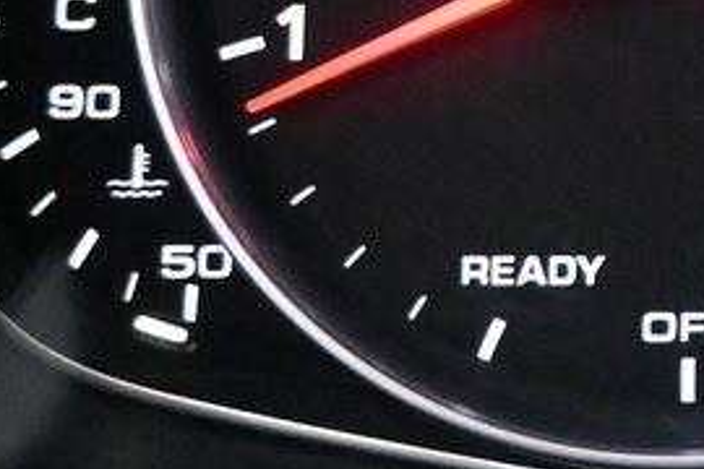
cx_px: 1721
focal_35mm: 153
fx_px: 2992
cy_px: -263
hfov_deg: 11.1
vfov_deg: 8.7
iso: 4500
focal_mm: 17
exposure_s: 1/25
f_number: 3.5
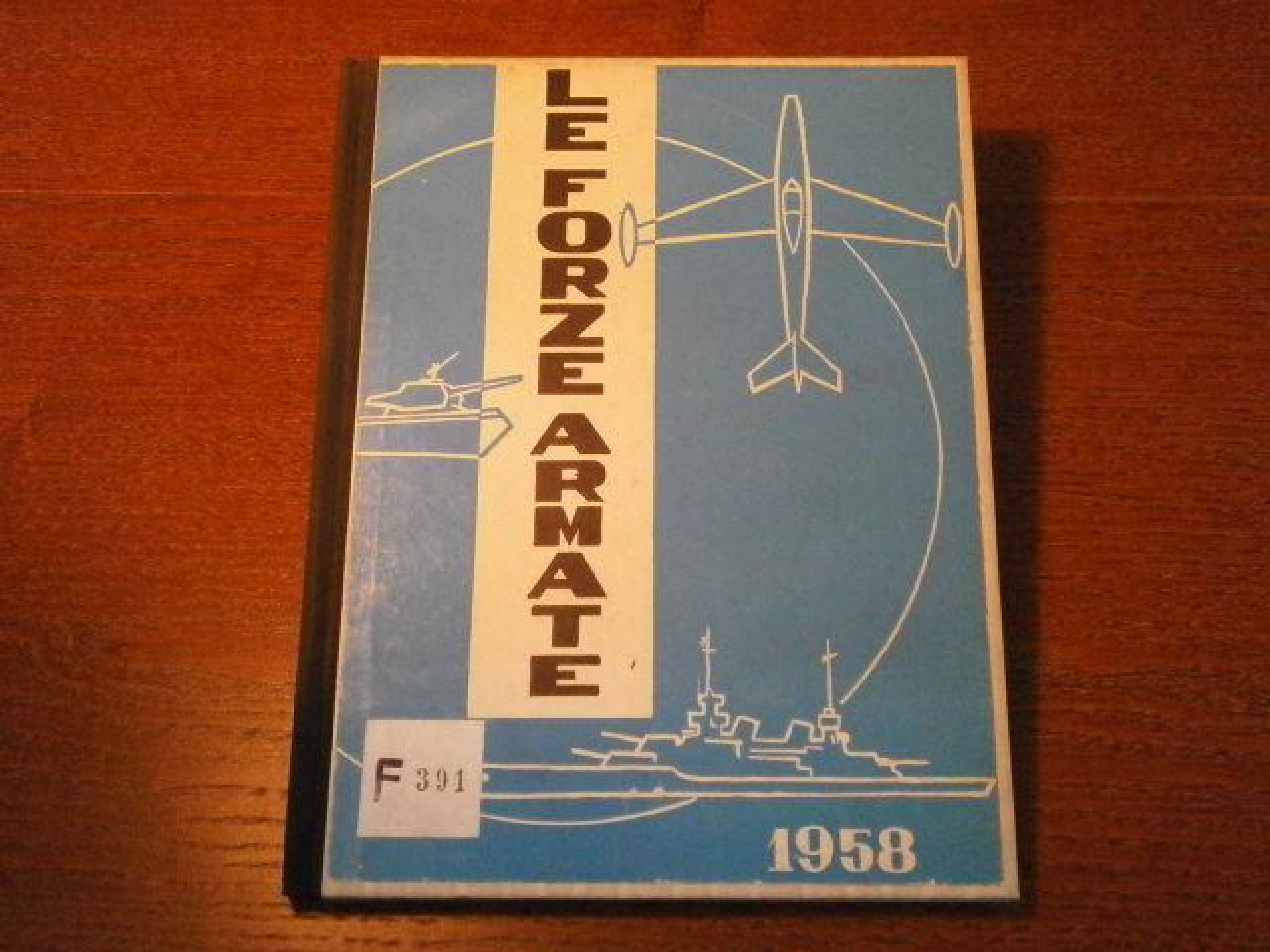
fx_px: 1688
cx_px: 635
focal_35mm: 46
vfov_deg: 31.5
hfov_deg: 41.2
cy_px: 476
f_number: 3.8
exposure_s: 1/100
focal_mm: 8.1
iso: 800
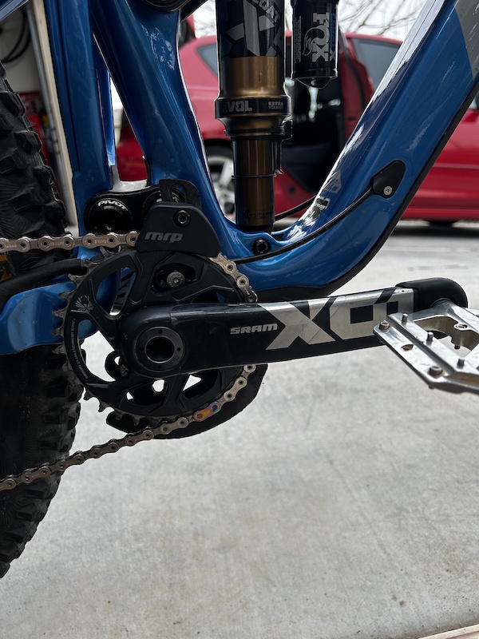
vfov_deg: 67.3
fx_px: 480
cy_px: 320
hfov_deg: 53.1
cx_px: 240
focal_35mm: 26
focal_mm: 5.7
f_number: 1.5
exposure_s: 1/353
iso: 50
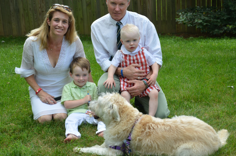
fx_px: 569
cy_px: 73
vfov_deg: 15.6
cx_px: 116
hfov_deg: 23.4
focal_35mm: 87
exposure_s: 1/125
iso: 200
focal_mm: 50
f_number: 5.6
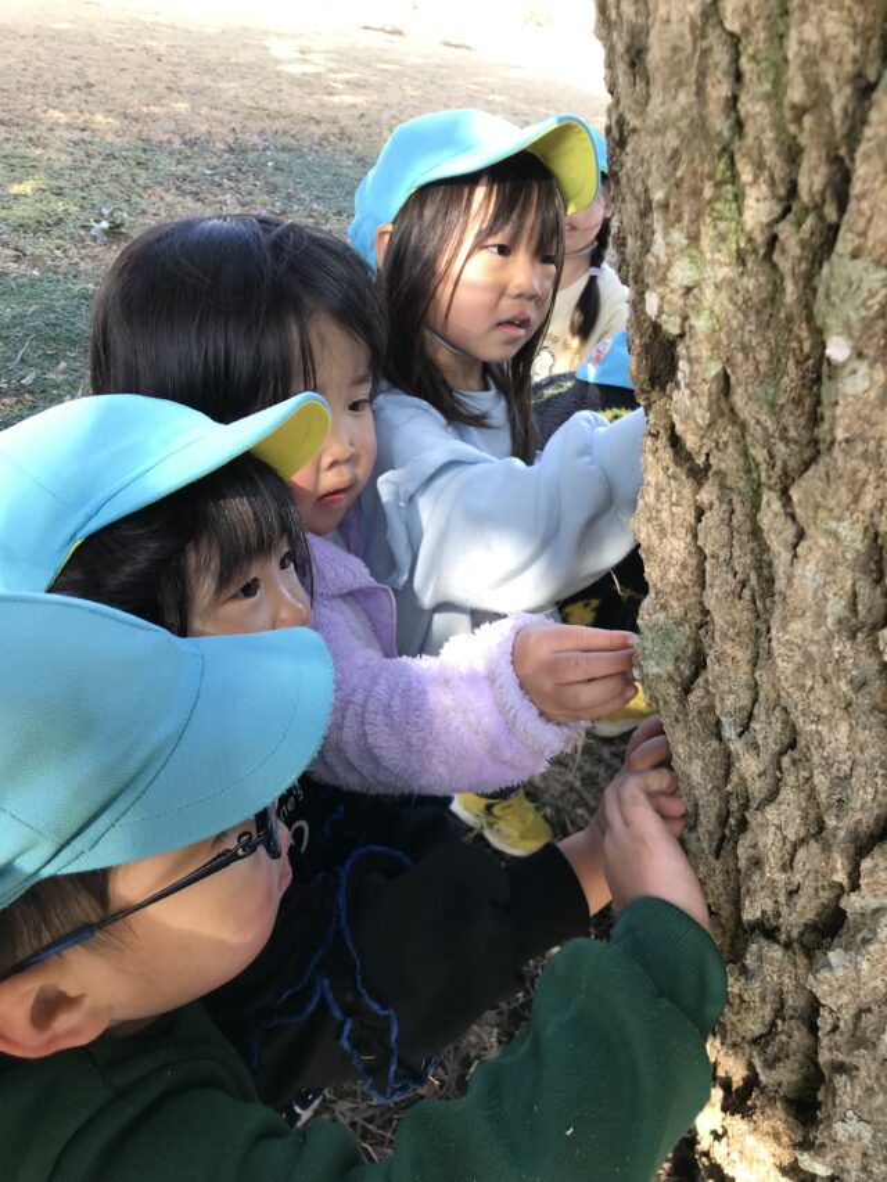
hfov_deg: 49.8
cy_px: 591
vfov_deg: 63.4
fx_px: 956
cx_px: 444
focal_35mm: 28
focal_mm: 3.99
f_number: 1.8
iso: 25
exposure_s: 1/120
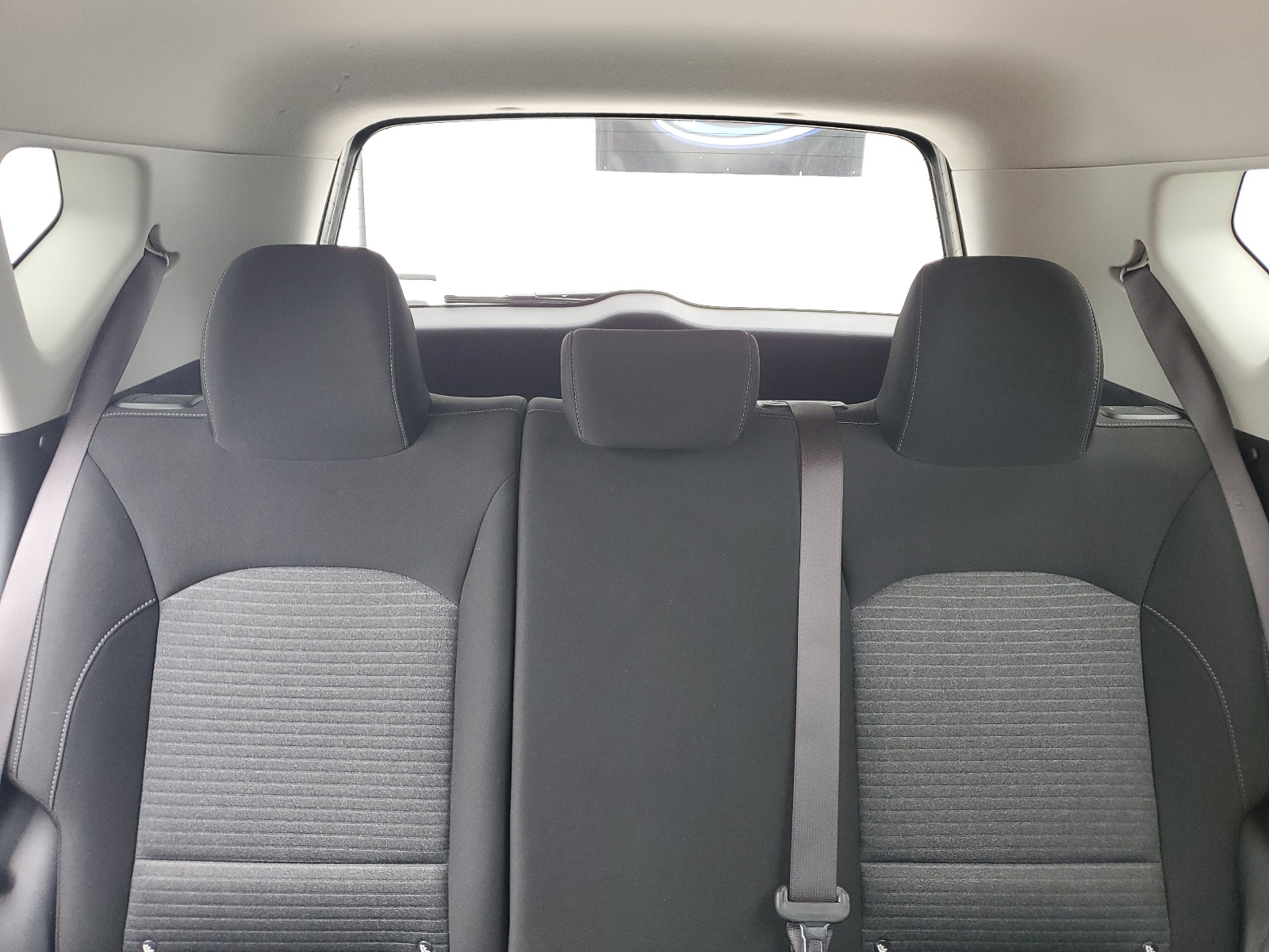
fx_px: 953
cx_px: 634
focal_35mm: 26
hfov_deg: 67.3
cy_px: 476
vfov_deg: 53.1
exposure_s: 1/60.2
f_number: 1.5
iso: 88
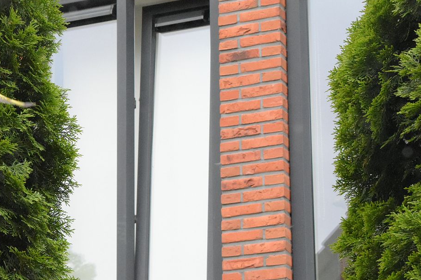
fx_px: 2024
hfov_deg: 11.8
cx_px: 1
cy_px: 127
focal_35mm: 173
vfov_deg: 7.9
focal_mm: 55
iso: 5000
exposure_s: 1/1000
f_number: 10
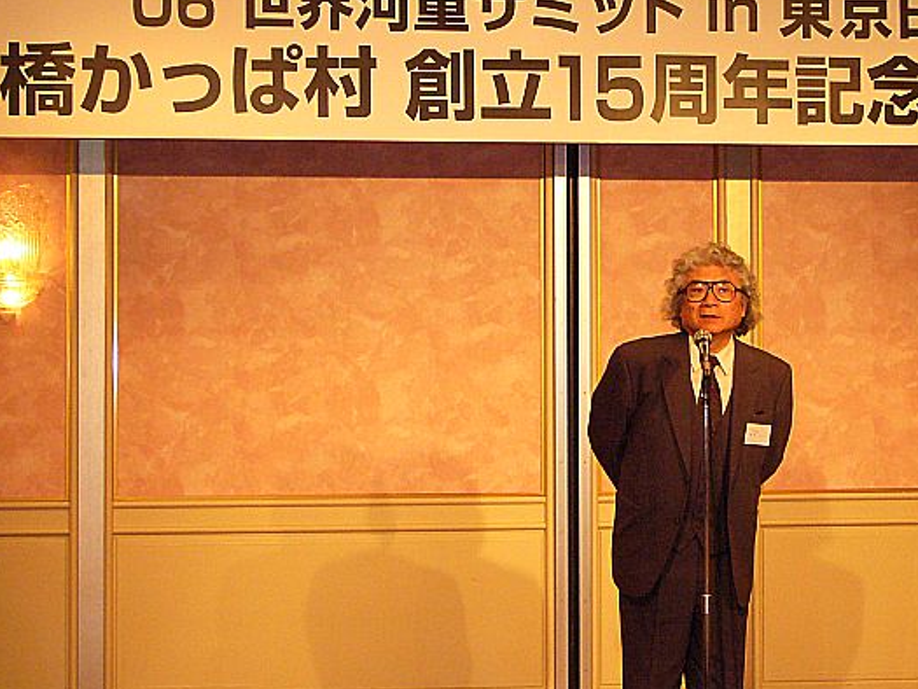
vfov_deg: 15.4
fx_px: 2546
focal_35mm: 96
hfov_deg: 20.4
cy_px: 301
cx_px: 511
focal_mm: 10.3
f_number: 4.1
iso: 250
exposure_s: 1/30
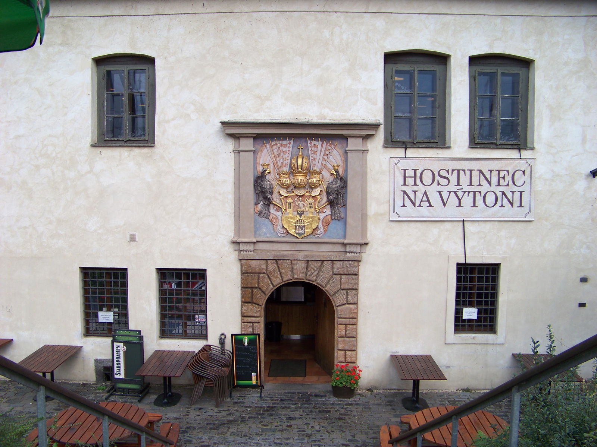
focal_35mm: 36
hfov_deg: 51.4
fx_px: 621
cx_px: 298
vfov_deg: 39.7
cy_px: 224
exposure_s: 1/400
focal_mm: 5.85
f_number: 2.8
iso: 64
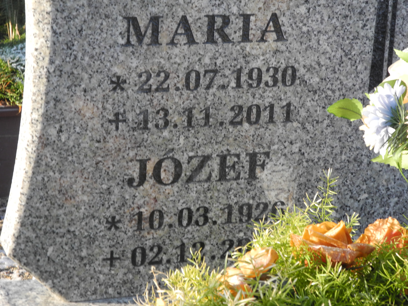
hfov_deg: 14.6
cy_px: 153
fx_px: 1591
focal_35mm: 135
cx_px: 204
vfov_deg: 11.0
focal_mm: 28.9
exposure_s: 1/100
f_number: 5
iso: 100
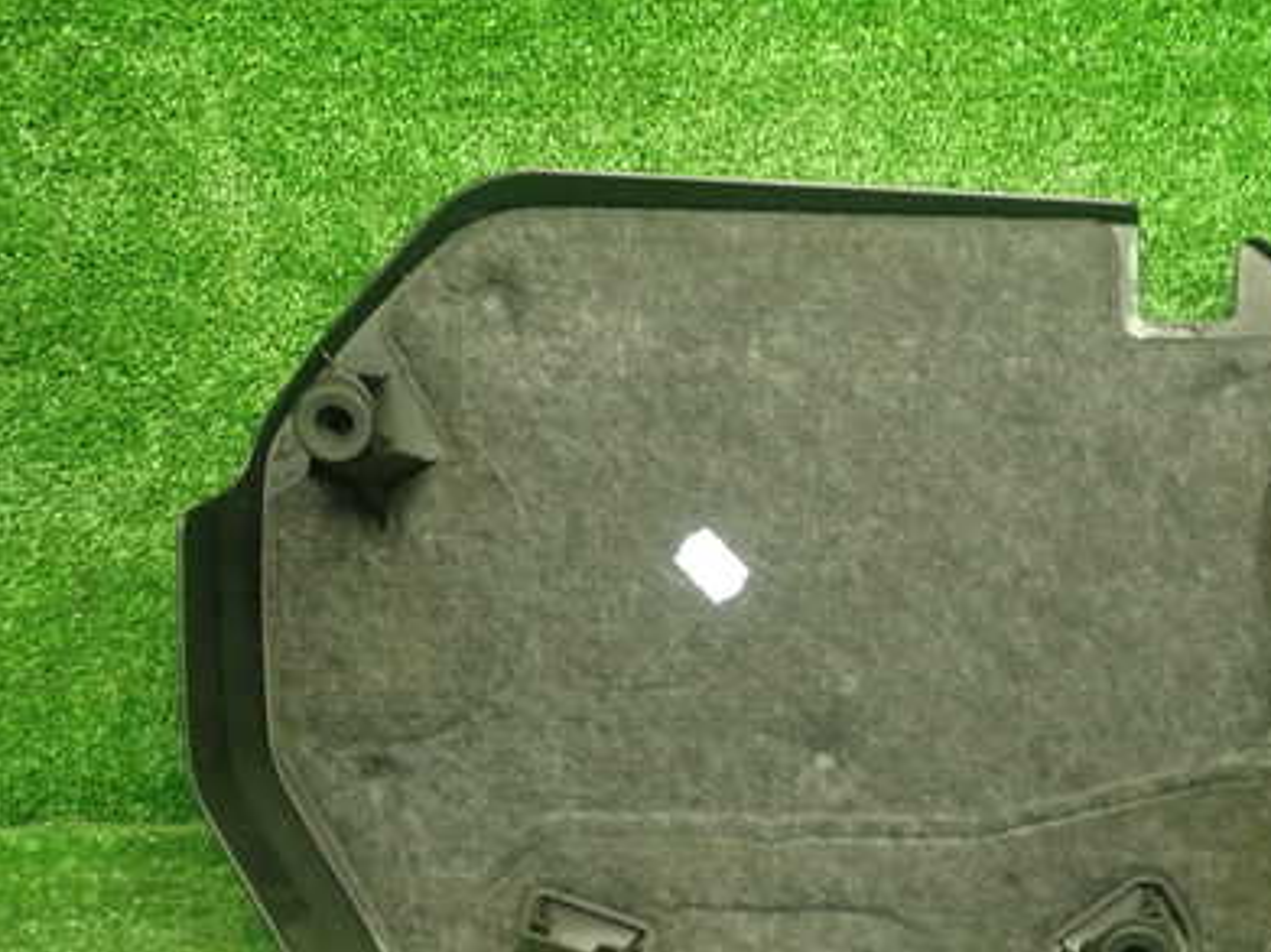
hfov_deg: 40.5
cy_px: 647
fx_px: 1688
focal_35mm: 46
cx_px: 891
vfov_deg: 31.2
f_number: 2.3
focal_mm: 5.4
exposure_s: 1/30
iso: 320
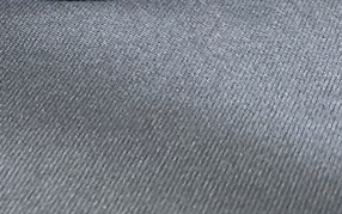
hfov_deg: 12.7
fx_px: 1361
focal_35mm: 146
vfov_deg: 8.0
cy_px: -360
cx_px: -313
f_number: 1.8
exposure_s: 1/60
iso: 64
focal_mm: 4.25
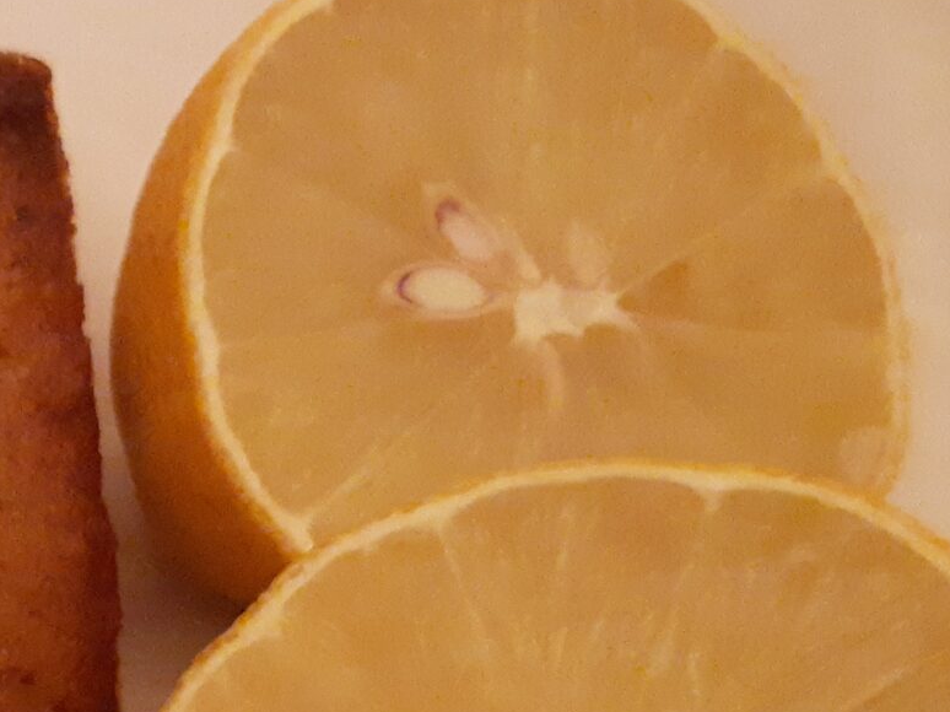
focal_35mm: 86
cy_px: 867
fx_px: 2359
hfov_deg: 20.5
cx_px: -336
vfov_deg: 16.4
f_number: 1.7
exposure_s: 1/25
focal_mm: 3.92
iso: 596
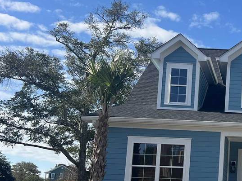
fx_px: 434
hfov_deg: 28.0
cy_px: 144
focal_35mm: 62
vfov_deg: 23.3
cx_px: 277
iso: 50
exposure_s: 1/3831
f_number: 1.5
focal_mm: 5.7
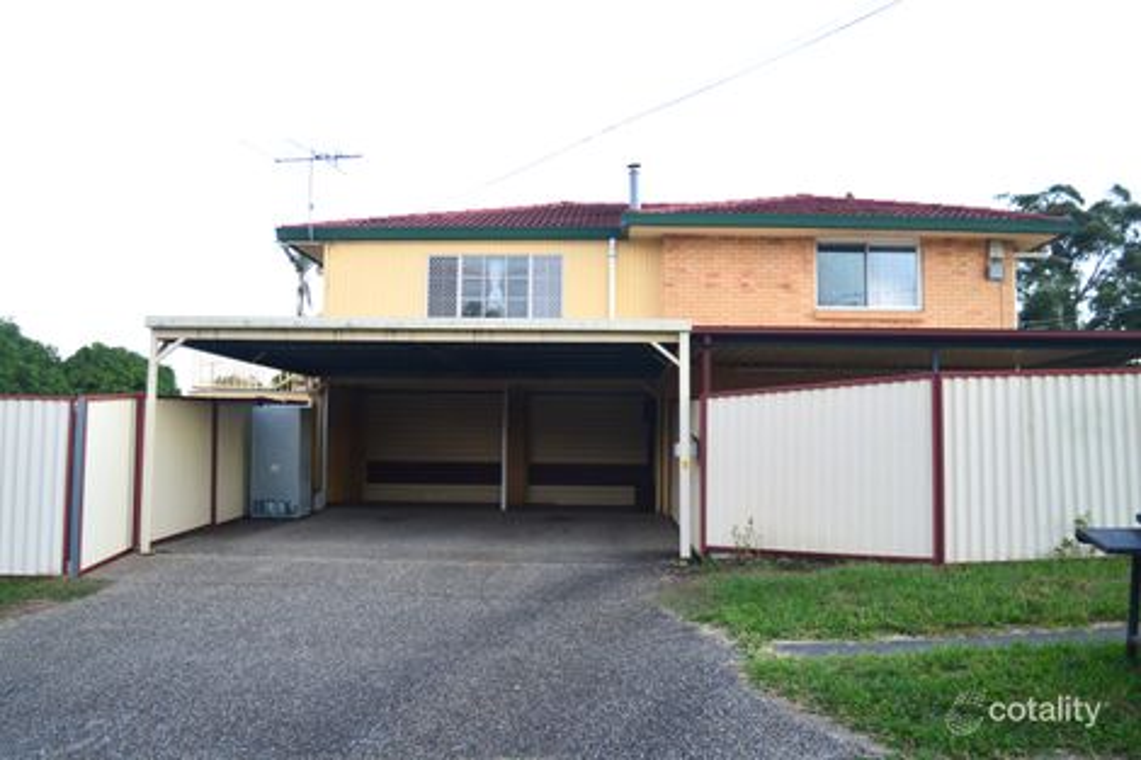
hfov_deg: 61.9
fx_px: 950
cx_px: 570
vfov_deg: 43.6
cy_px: 380
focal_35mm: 30
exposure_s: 1/60
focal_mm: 20
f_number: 4.5
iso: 800
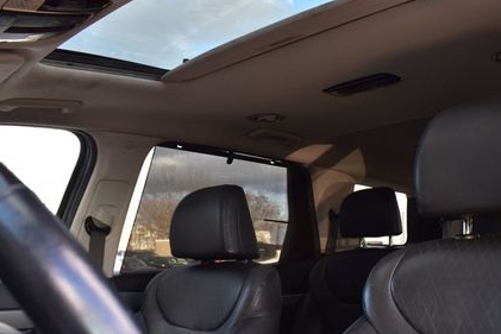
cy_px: 238
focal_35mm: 41
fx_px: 571
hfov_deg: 47.1
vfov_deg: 32.2
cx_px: 300
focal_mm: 18
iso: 400
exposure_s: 1/50
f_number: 8
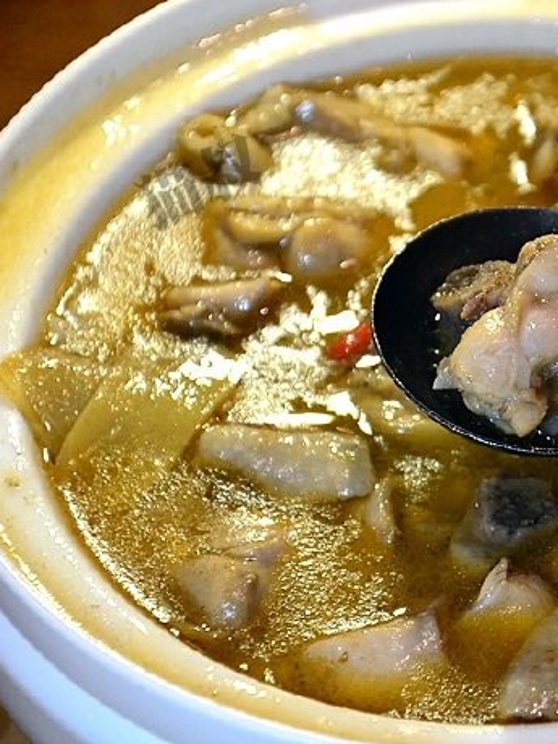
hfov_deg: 7.5
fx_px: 4234
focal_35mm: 197
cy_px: 372
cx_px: 501
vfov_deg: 10.0
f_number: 5.6
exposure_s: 1/160
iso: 3200
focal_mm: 90
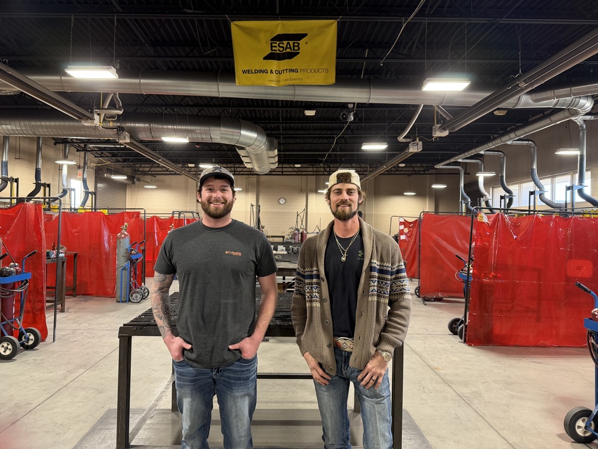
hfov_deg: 71.6
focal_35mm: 24
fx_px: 415
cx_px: 299
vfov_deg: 56.8
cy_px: 224
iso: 250
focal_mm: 6.76
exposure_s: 1/60
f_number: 1.78
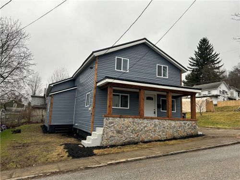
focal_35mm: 26
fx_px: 180
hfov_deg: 67.3
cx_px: 120
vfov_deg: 53.1
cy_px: 90
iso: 32
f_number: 1.5
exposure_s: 1/121
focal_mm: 5.7
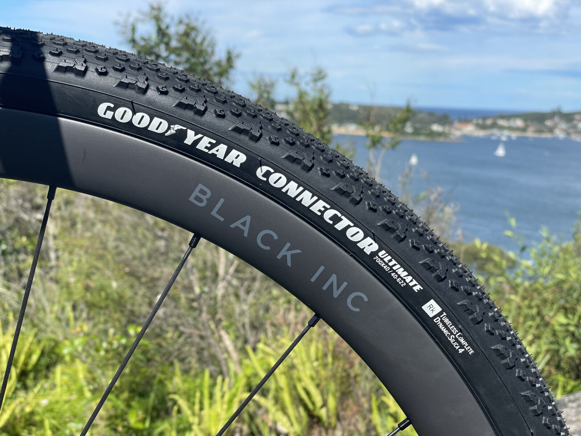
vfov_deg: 28.0
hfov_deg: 36.8
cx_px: 290
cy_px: 218
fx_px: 873
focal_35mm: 52
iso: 25
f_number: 2
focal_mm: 6
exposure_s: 1/1332
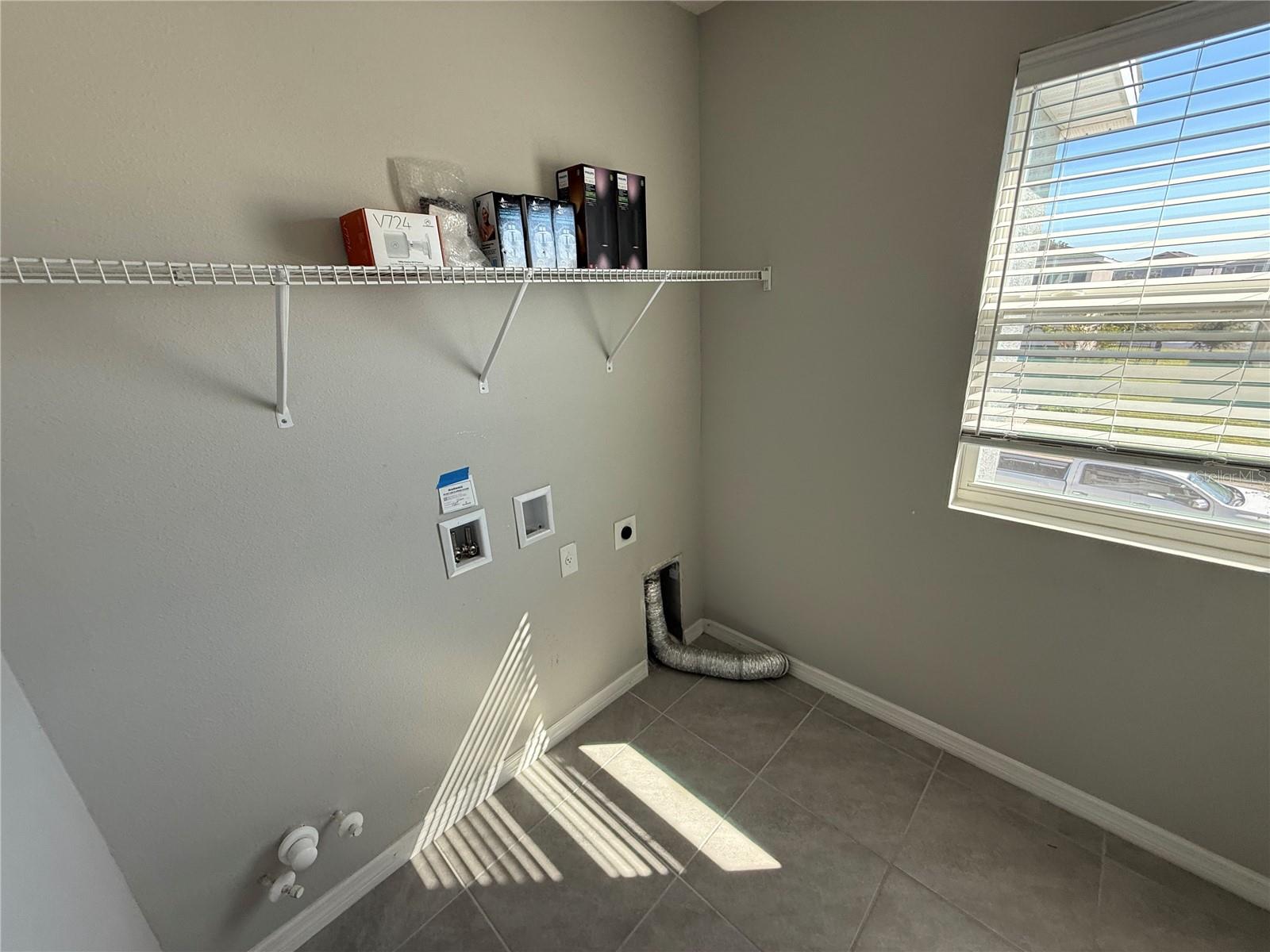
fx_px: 514
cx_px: 635
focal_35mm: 14
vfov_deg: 85.7
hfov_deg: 102.1
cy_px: 476
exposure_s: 1/117
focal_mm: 2.22
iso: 64
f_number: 2.2
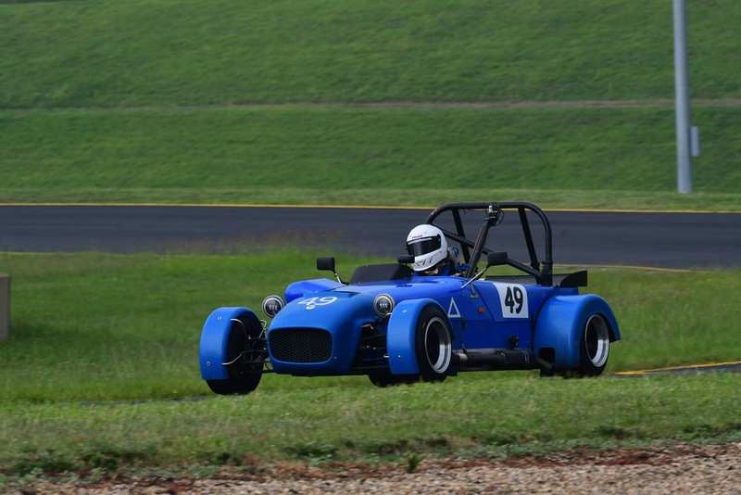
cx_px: 370
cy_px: 248
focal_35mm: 375
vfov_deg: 3.7
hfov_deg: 5.5
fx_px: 7721
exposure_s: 1/640
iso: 800
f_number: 11
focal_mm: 250
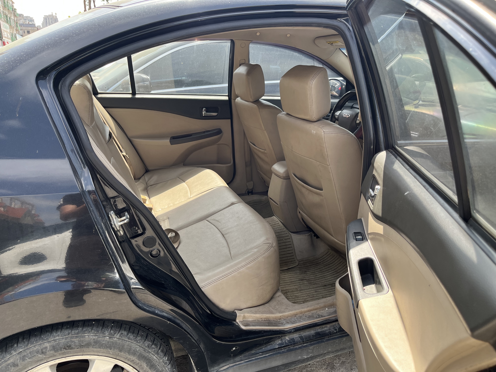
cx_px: 248
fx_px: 373
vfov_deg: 53.1
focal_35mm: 26
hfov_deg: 67.3
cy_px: 186
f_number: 1.6
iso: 50
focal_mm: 5.1
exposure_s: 1/615
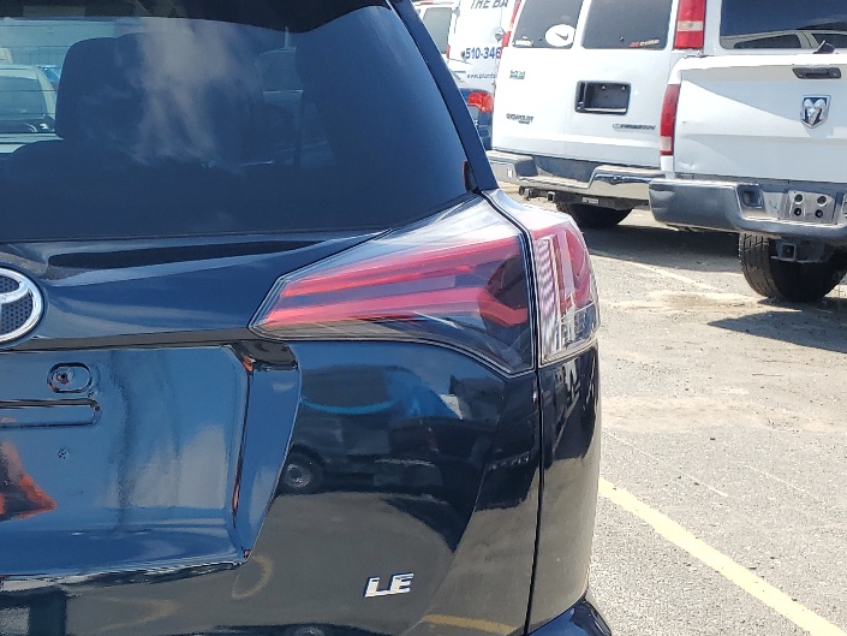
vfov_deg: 24.6
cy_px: 460
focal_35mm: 59
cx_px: 5
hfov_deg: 30.4
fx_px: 1444
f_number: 1.5
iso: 50
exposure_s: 1/1429
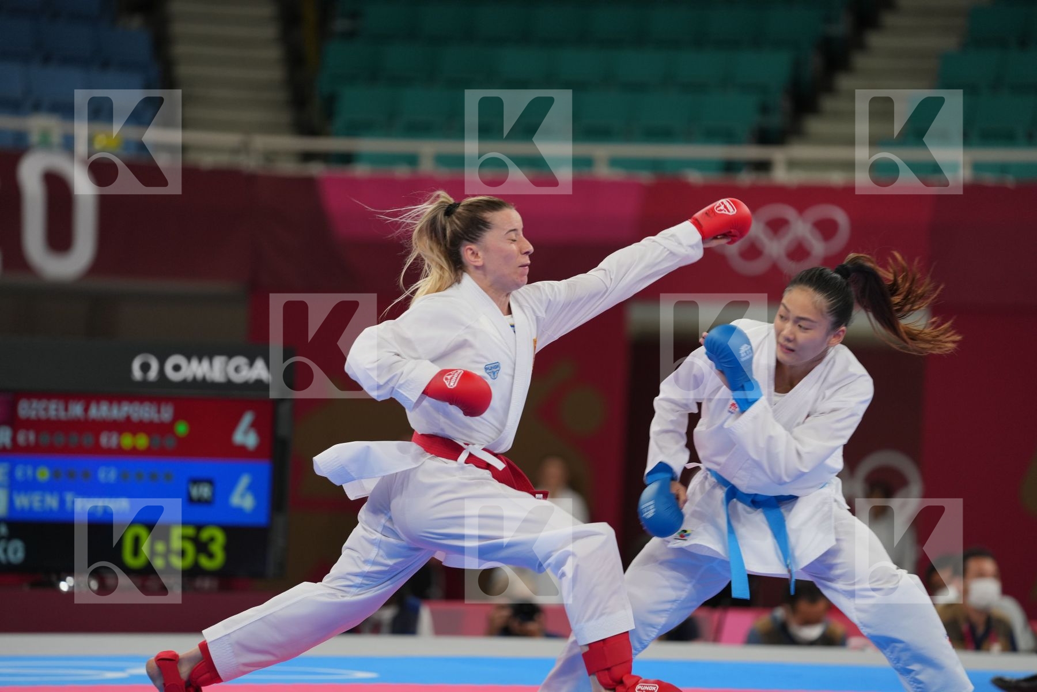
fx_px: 5761
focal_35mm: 200
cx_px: 518
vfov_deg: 6.9
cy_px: 346
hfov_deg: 10.3
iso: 640
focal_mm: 200
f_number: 2.8
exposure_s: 1/1000
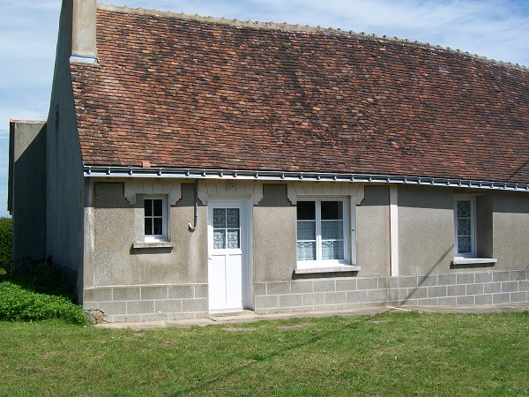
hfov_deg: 44.8
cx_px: 264
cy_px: 198
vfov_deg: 34.3
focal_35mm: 42
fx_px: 642
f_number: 5.4
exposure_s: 1/400
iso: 64
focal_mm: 7.6
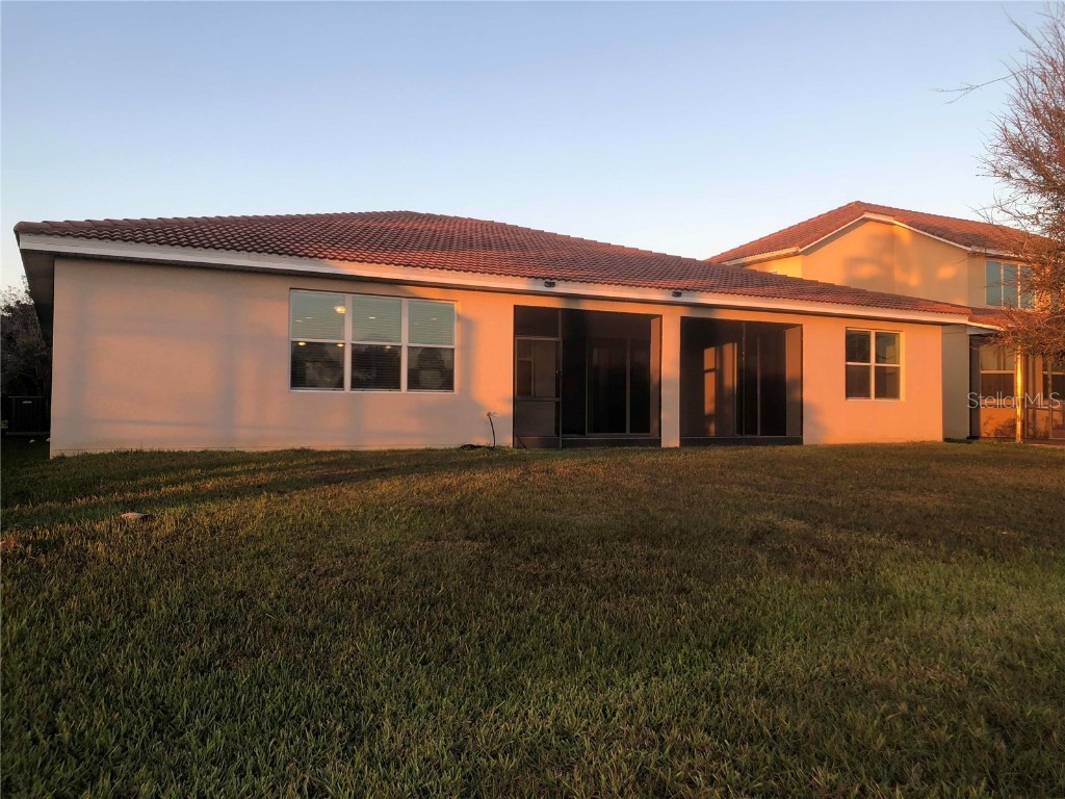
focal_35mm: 28
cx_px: 532
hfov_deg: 63.4
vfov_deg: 49.7
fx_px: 861
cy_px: 400
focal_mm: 3.99
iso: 20
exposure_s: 1/191
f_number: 1.8
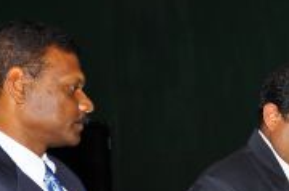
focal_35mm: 160
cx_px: 445
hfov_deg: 12.2
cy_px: 250
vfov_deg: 8.4
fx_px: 1281
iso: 200
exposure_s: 1/60
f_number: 5.6
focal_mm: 32
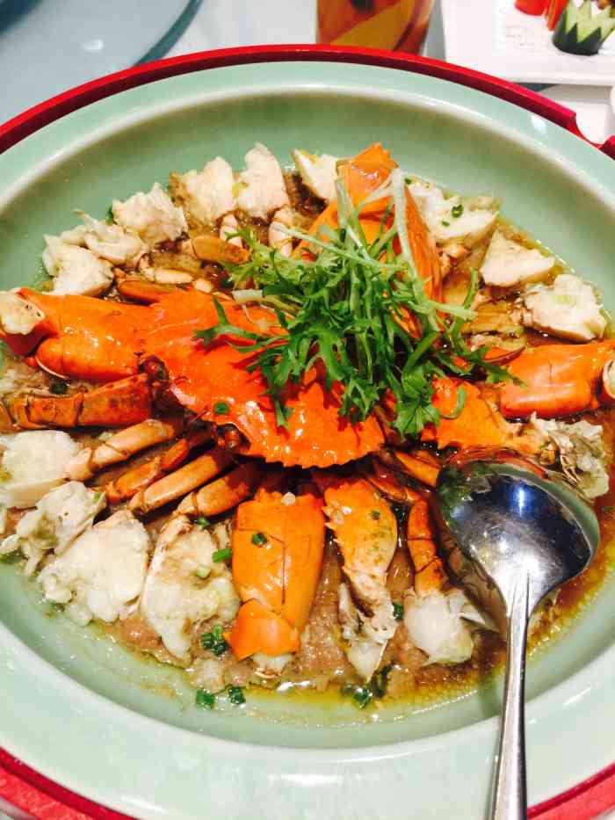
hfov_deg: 48.2
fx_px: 687
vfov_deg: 61.7
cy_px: 410
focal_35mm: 29
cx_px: 308
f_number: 2.2
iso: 40
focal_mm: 4.15
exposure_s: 1/17
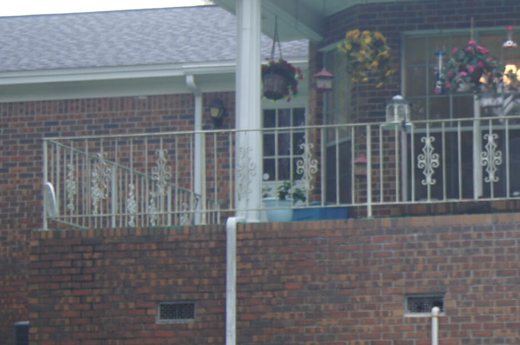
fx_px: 1976
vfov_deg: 10.0
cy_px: 264
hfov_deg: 14.4
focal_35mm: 137
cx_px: 652
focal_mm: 28
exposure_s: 1/60
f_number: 4.5
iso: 100
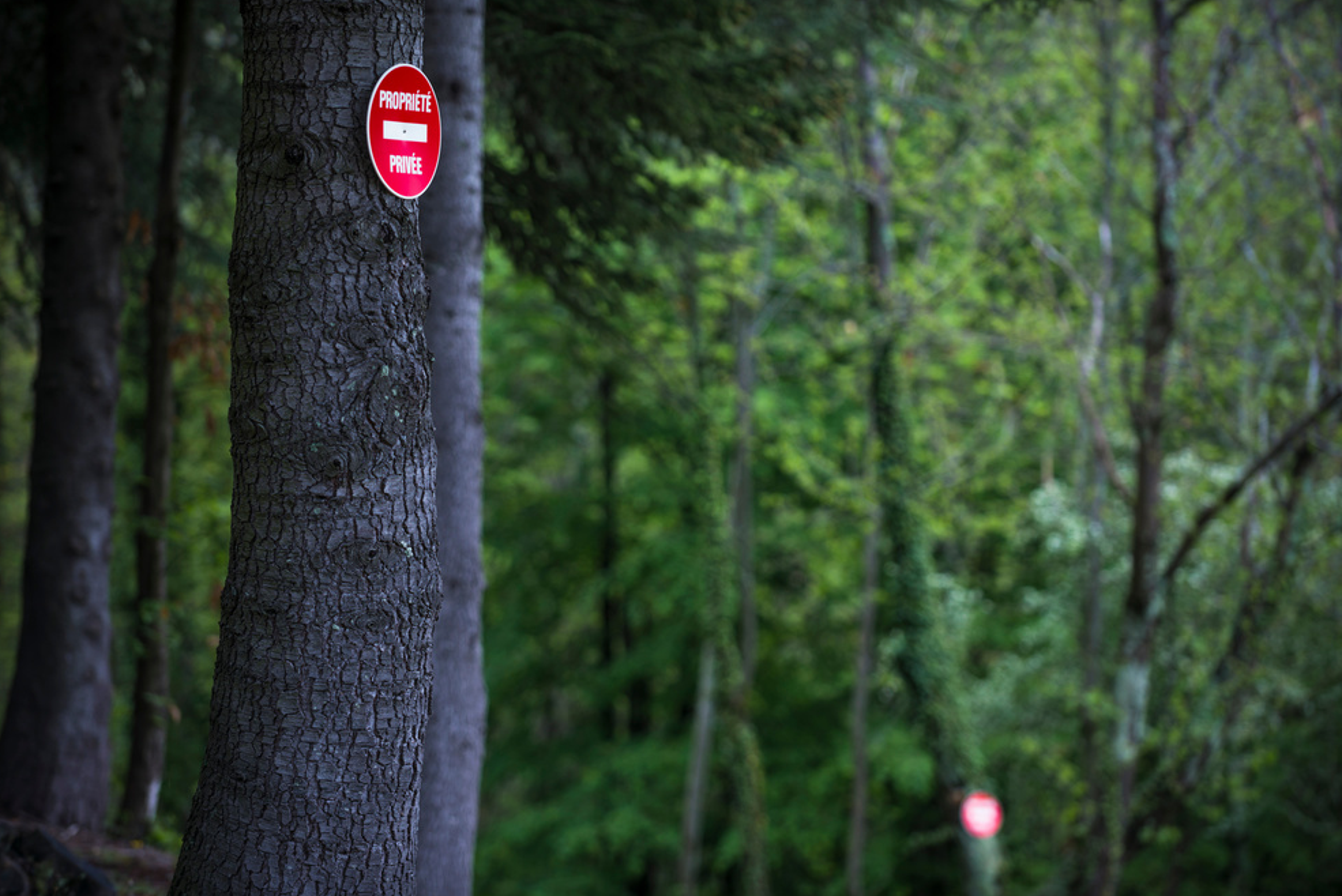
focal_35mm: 142
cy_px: 447
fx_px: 5296
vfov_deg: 9.7
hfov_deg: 14.4
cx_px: 671
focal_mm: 140
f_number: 2.8
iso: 100
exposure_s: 1/250
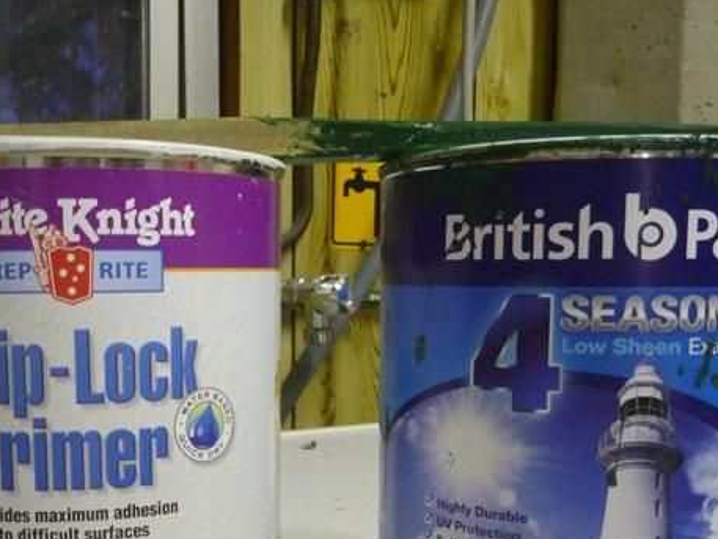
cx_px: 261
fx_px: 1017
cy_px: 416
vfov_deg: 29.1
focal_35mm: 49
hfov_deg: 38.6
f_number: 3.3
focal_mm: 4.9
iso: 400
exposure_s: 1/8
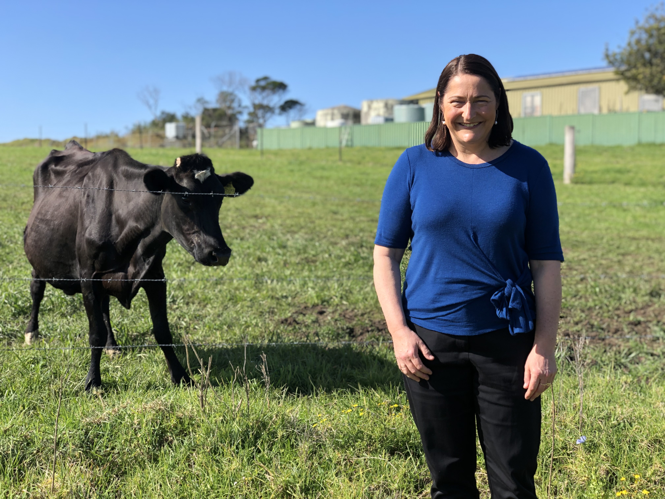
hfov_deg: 36.8
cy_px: 250
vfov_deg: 28.0
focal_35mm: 52
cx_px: 332
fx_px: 999
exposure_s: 1/738
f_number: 2.4
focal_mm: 6
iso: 16
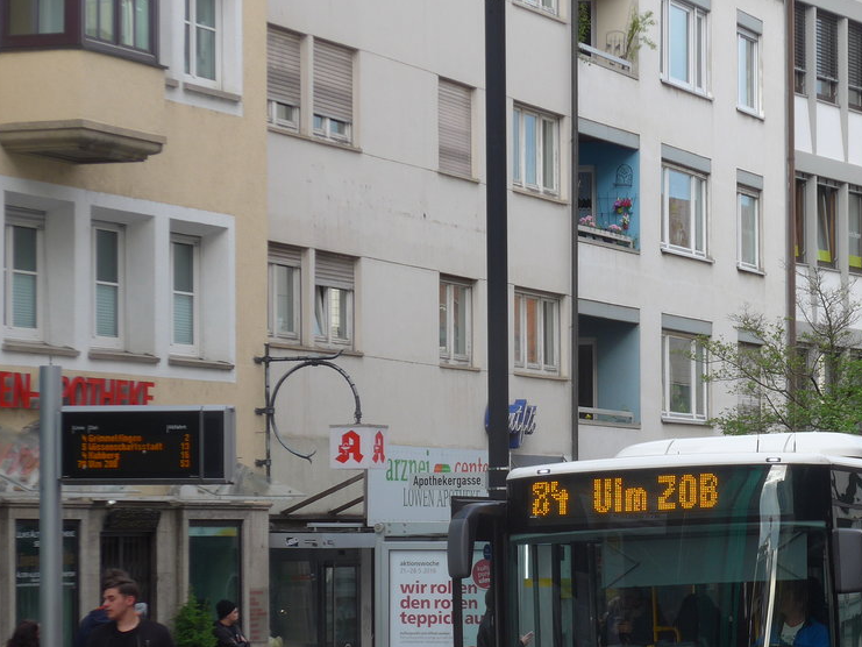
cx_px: 663
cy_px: 474
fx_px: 3910
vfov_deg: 9.4
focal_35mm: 157
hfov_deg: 12.5
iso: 100
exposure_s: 1/80
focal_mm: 19.2
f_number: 4.7
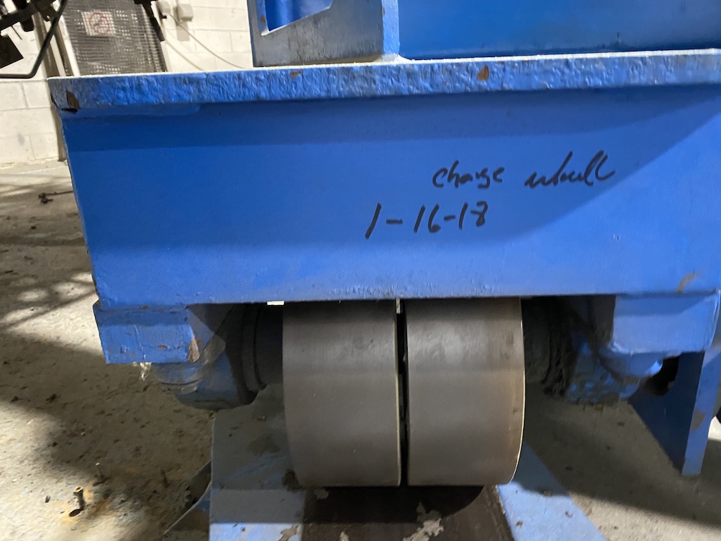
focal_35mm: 26
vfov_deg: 53.1
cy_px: 270
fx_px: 542
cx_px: 360
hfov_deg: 67.3
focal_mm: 4.25
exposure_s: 1/30
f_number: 1.8
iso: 640
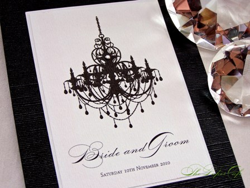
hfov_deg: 28.2
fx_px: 498
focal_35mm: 69
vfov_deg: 21.3
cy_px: 94
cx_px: 125
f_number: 3.2
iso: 80
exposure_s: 1/60
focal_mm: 11.5
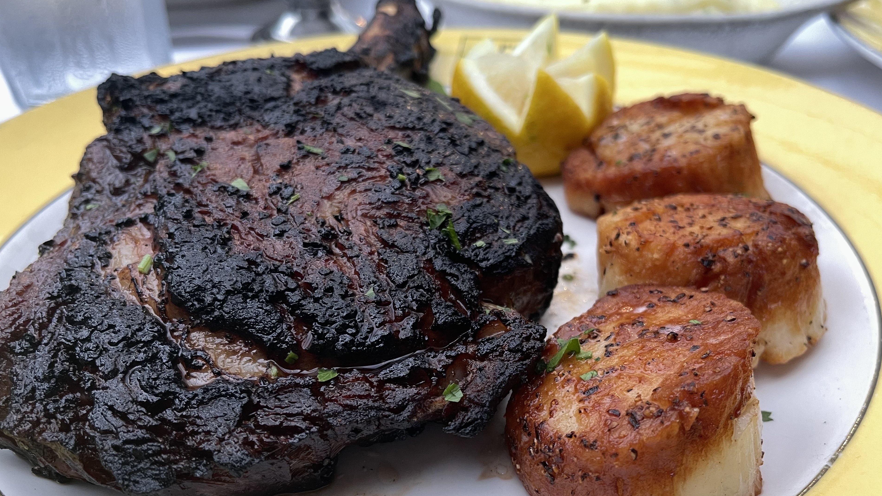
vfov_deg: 40.0
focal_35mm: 29
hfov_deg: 66.0
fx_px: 678
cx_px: 457
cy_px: 294
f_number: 1.6
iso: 100
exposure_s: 1/60
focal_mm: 5.1
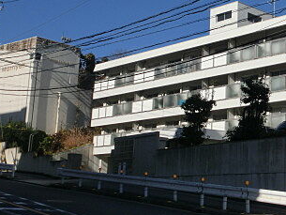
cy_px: 68
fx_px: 521
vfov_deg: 23.2
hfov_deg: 28.8
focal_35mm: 63
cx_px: 286
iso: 80
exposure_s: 1/320
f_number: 8.9
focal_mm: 5.36
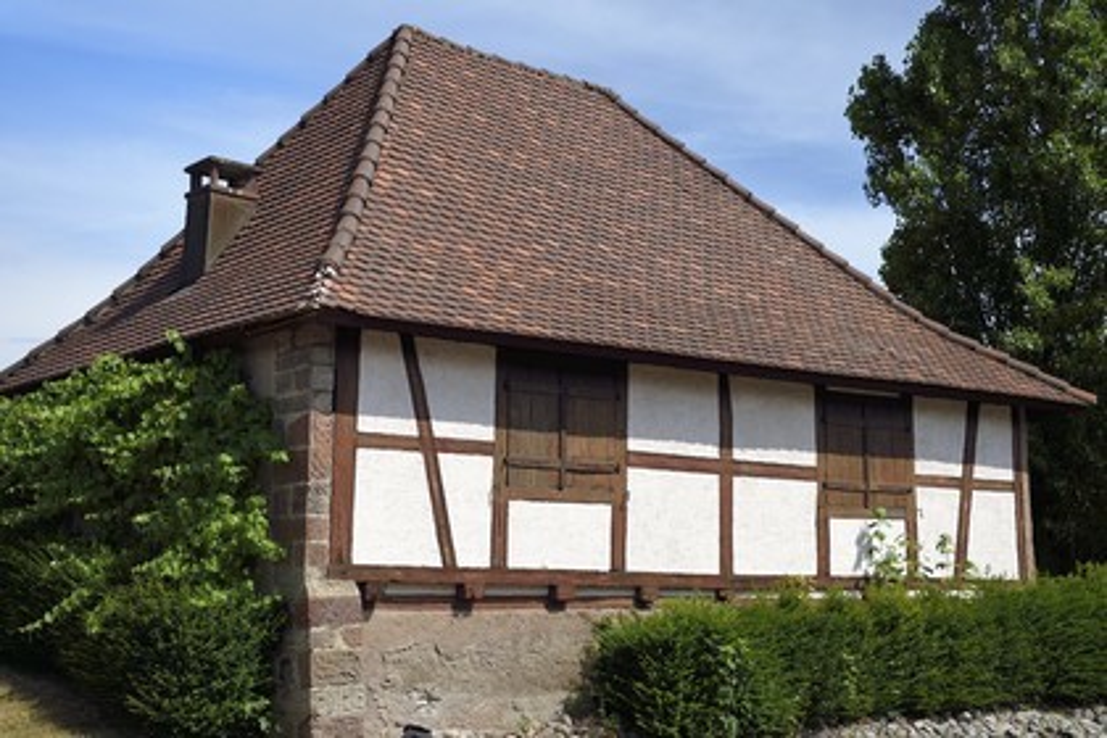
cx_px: 554
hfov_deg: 41.1
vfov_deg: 28.1
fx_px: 1476
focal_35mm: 48
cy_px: 369
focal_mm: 48
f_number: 2.8
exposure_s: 1/4000
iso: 200
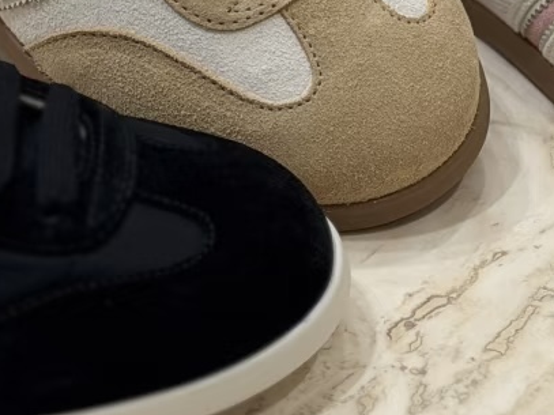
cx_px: 180
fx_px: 2720
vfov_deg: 8.6
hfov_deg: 11.6
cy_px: -122
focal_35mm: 170
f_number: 1.78
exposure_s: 1/190
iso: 50
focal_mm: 6.76
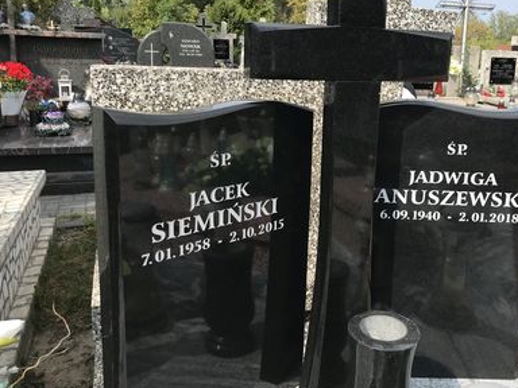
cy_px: 163
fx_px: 524
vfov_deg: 40.6
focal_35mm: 35
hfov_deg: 52.1
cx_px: 321
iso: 20
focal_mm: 3.99
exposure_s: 1/1126
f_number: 1.8
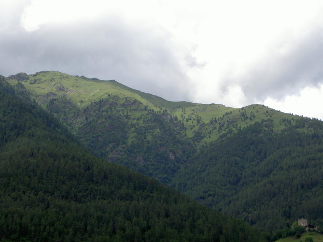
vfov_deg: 17.6
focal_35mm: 84
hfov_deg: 23.3
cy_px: 121
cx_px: 162
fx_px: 784
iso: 50
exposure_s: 1/200
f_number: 6.8
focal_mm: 17.4
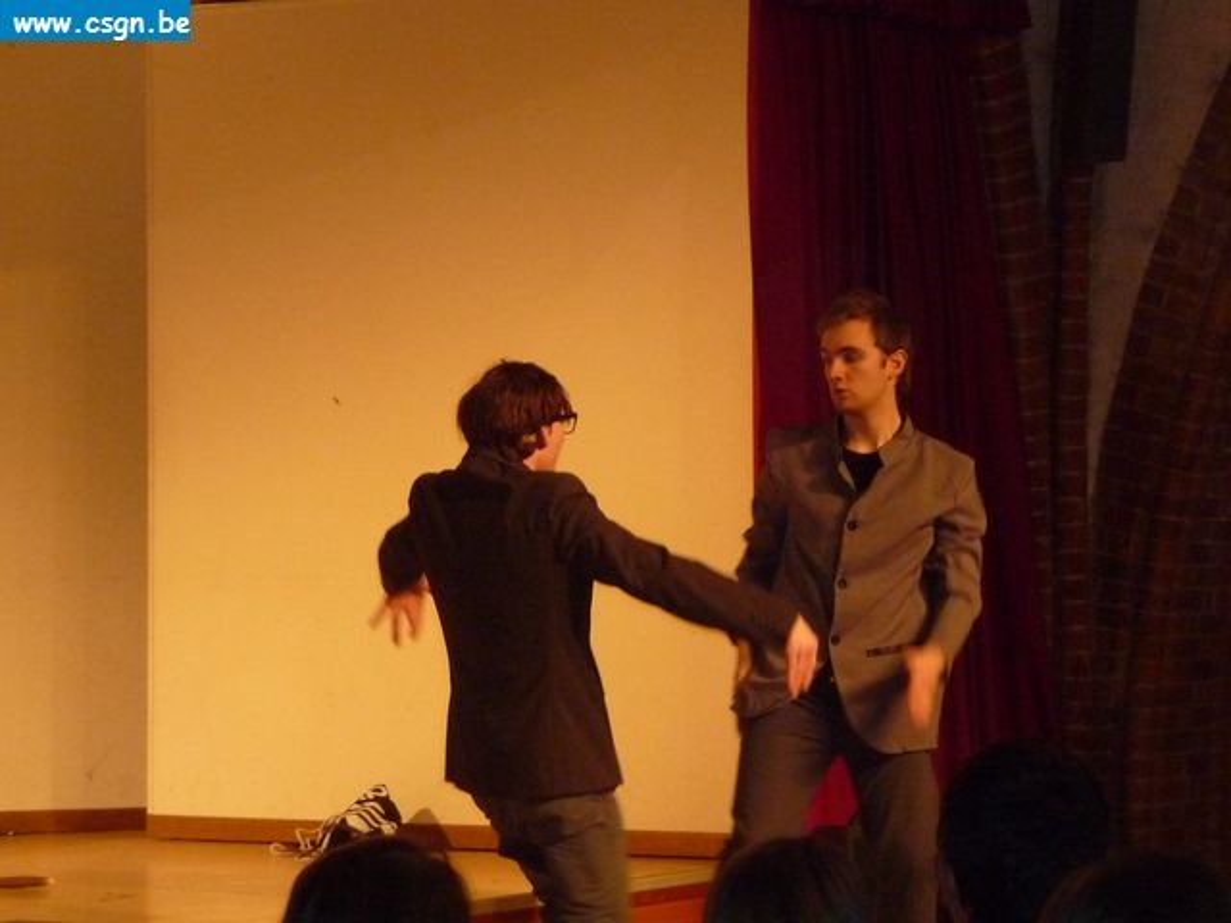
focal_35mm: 121
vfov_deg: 12.2
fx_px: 4303
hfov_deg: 16.3
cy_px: 462
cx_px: 616
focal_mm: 15.2
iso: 500
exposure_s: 1/40
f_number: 4.7
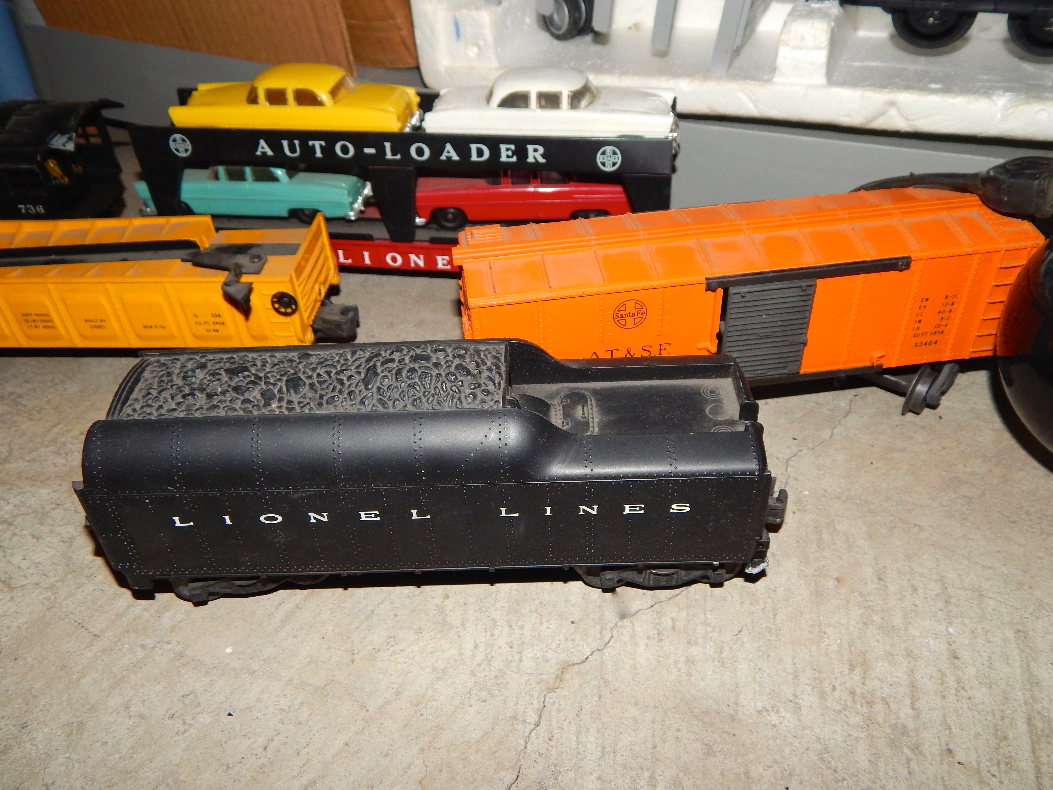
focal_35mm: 28
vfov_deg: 49.7
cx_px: 526
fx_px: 852
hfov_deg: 63.4
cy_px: 395
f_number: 6.3
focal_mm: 5.1
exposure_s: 1/30
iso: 200
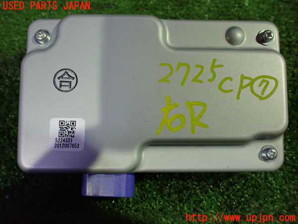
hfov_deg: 60.0
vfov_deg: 46.8
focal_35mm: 30
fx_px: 258
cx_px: 149
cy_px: 112
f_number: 2.3
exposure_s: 1/125
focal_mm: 5.4
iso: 800
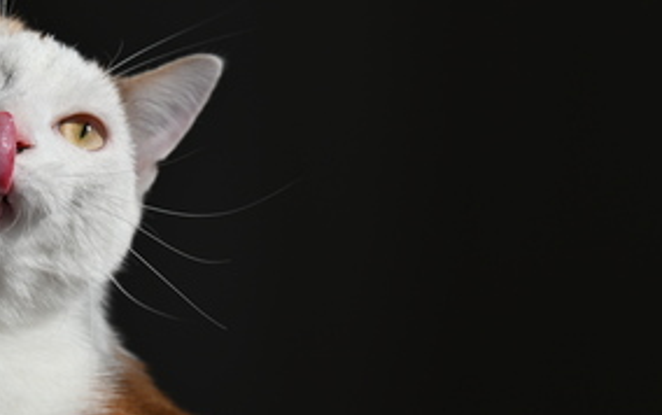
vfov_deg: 6.6
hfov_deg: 10.6
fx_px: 3575
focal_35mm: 198
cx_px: 159
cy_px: 225
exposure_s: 1/500
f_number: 8
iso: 100
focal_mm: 120
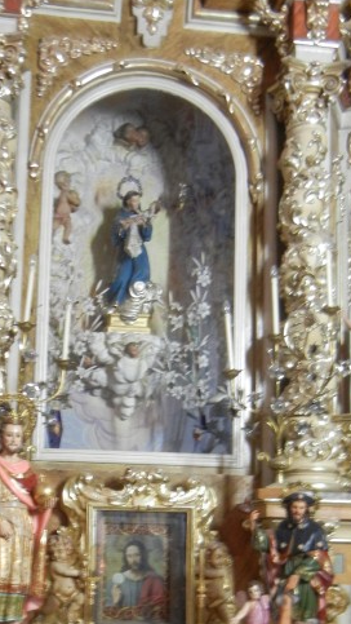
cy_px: 461
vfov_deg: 38.9
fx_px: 860
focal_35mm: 52
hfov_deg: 22.9
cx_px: 101
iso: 400
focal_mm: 5.4
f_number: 3.5
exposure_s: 1/2
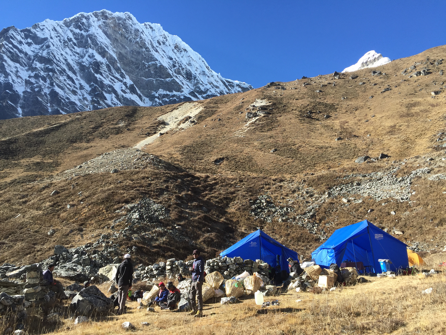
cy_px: 168
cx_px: 223
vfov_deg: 48.2
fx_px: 374
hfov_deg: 61.7
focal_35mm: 29
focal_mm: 4.15
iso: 32
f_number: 2.2
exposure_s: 1/842
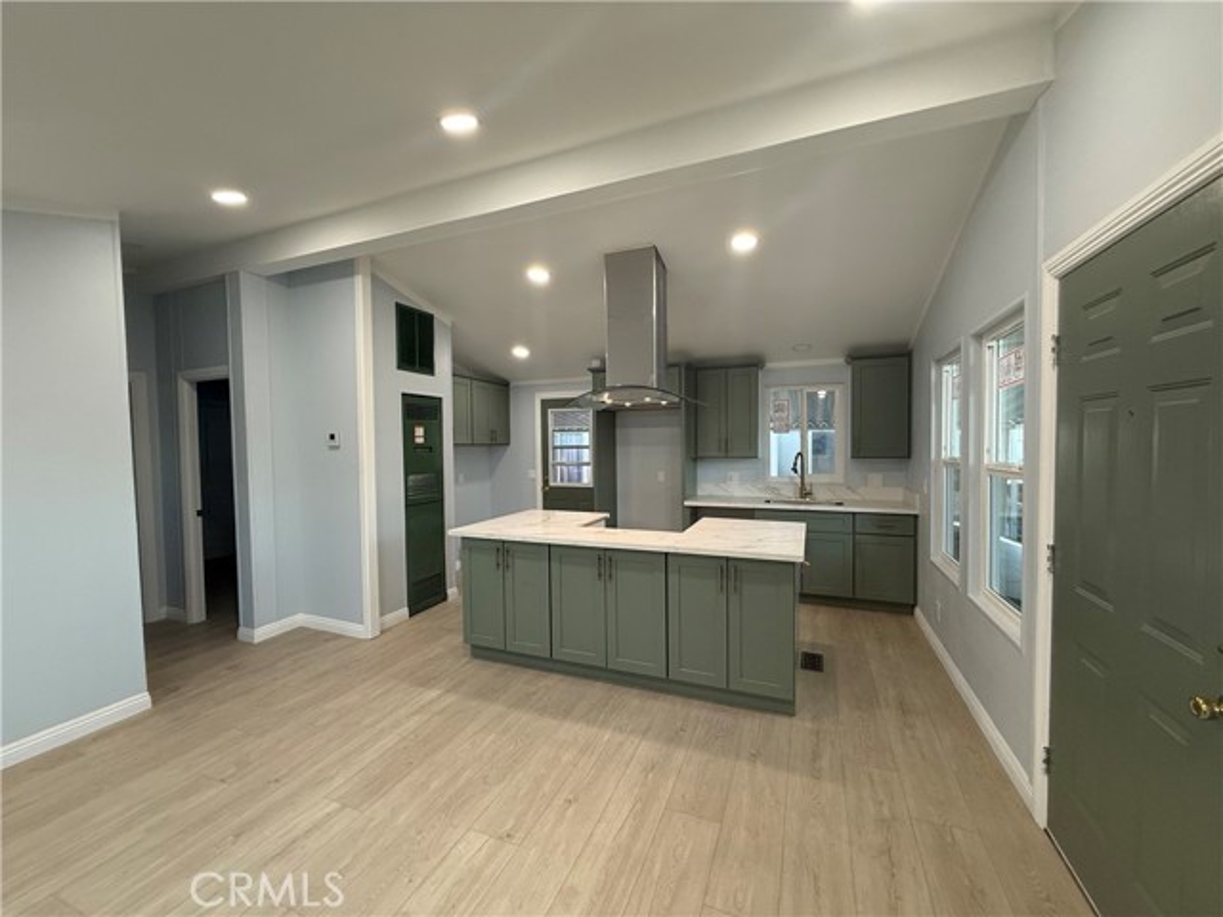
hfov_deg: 102.1
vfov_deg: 85.7
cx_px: 612
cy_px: 458
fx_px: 495
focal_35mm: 14
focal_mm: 2.22
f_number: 2.2
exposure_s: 1/120
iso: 200
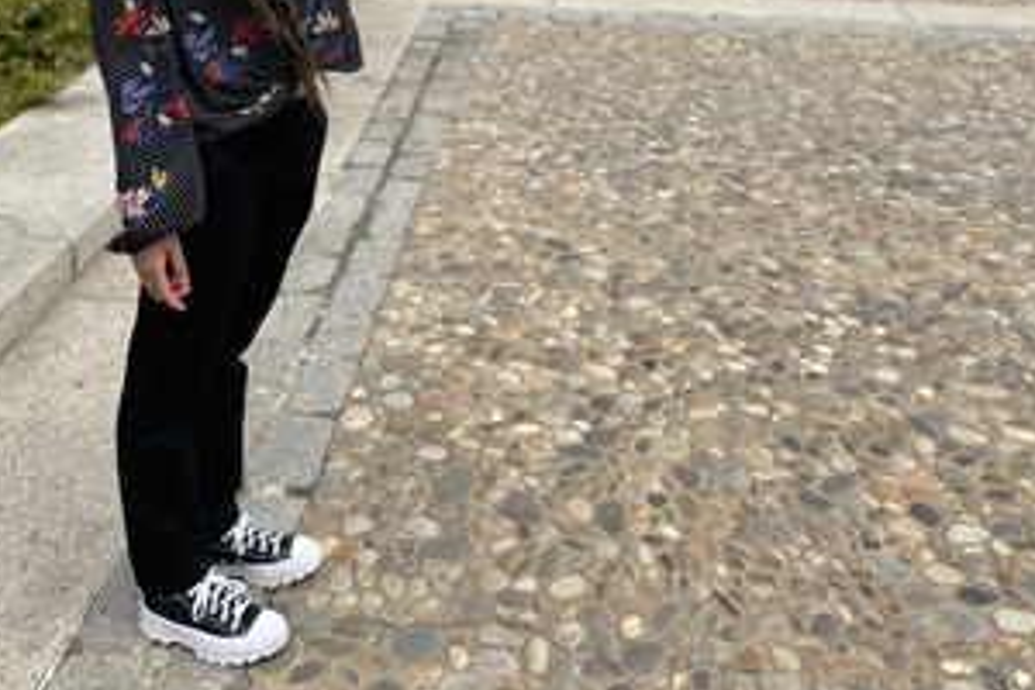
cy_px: -124
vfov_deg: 26.7
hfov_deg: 43.6
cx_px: 509
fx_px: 1294
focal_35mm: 45
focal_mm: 4.2
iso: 50
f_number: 1.6
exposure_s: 1/8403
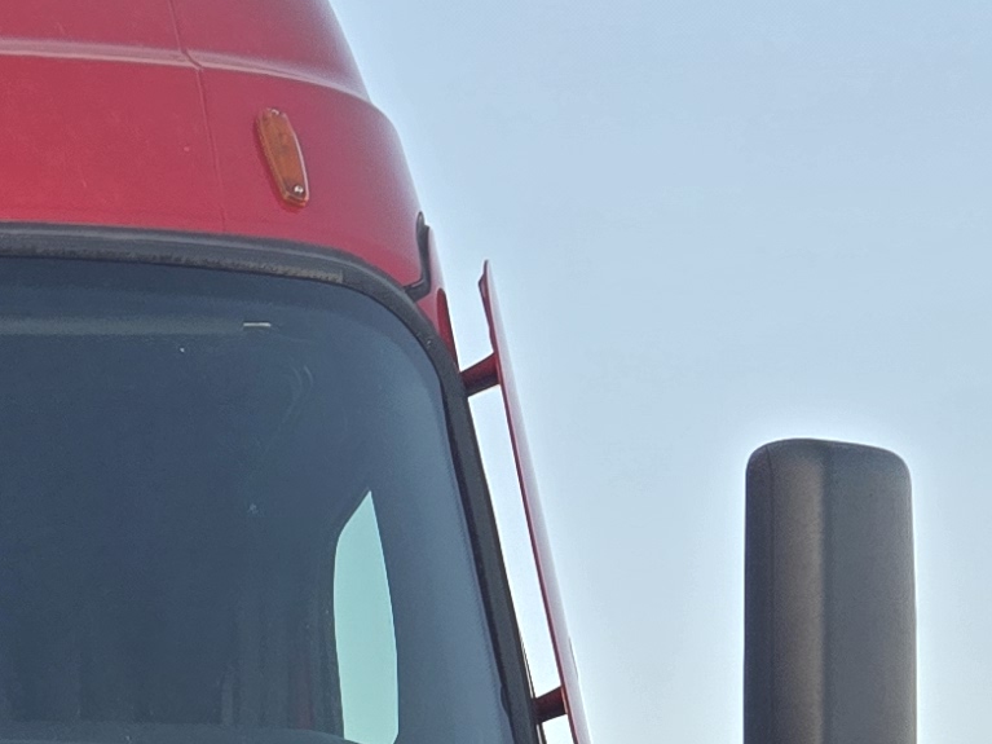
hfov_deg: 15.3
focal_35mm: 120
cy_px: 1630
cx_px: -455
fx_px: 3438
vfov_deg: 10.9
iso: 40
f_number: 1.8
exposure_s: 1/450
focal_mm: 5.4
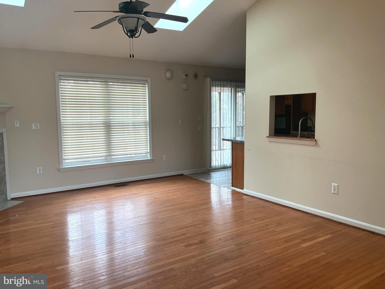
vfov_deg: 48.2
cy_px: 144
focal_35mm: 29
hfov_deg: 61.7
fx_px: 323
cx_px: 192
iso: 40
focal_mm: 3
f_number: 1.8
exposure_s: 1/60
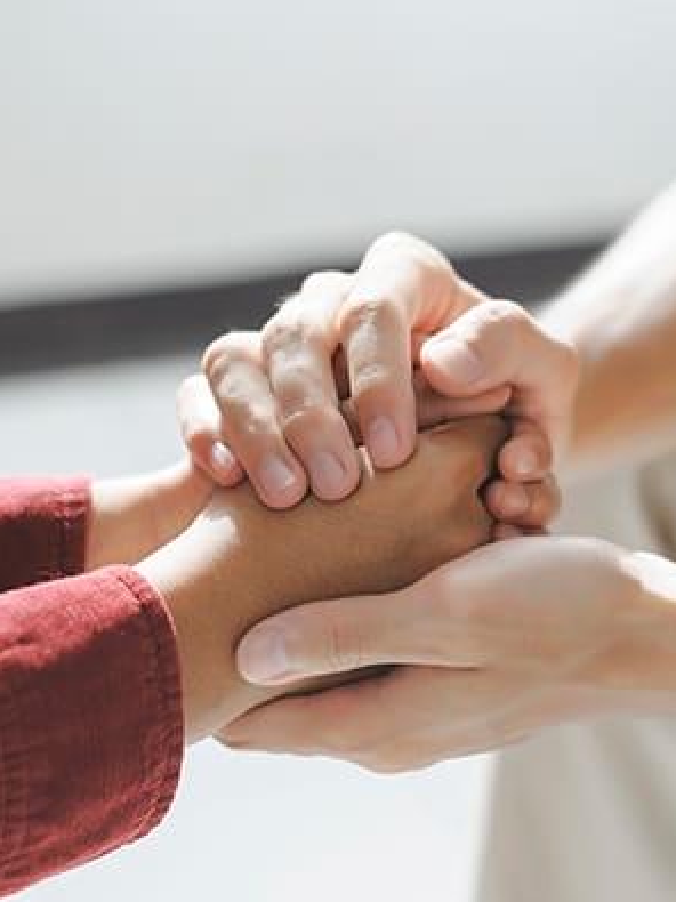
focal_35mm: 73
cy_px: 452
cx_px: 386
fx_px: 1902
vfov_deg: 26.7
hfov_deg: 20.1
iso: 200
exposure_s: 1/500
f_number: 2.5
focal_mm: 50
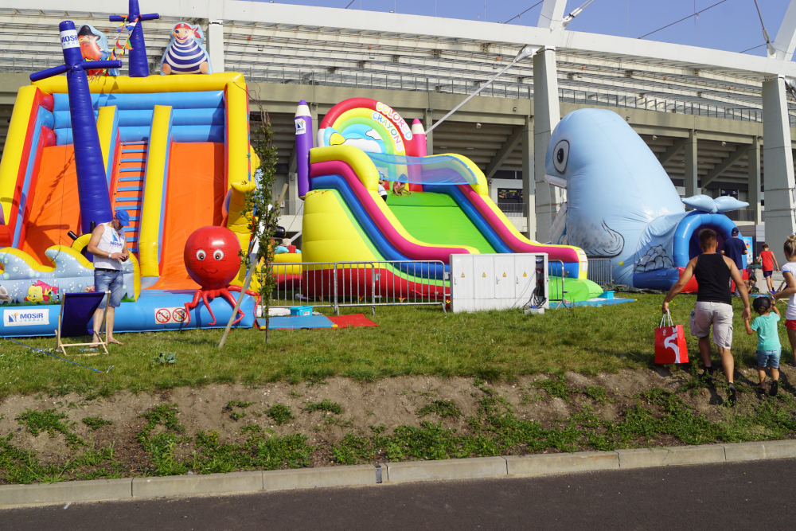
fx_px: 929
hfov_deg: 46.4
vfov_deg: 31.9
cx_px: 398
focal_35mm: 42
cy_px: 266
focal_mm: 28
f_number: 11
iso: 100
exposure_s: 1/200
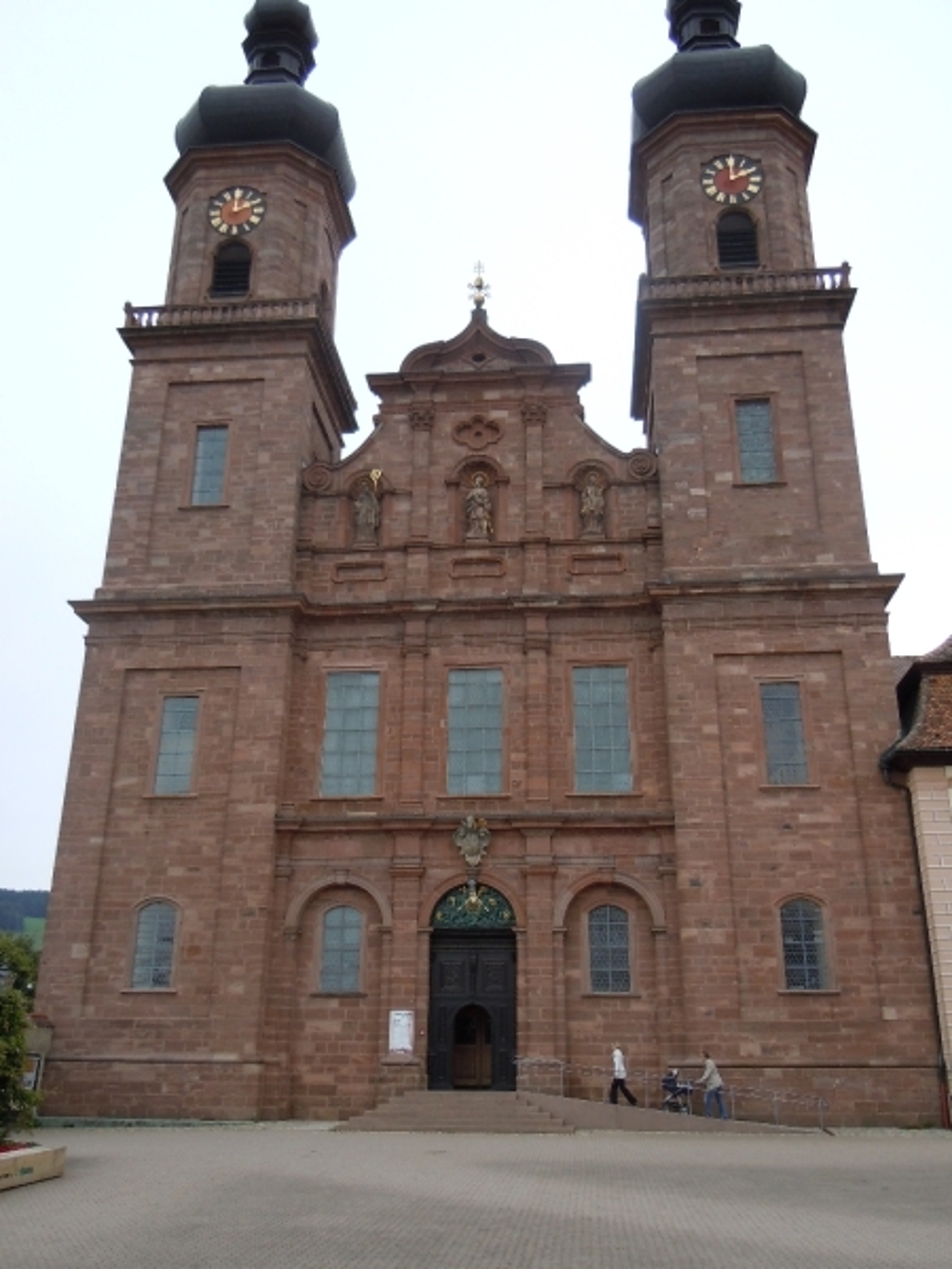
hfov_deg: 46.8
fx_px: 1100
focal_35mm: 30
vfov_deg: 60.0
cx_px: 476
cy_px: 634
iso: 100
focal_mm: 5.4
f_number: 3.5
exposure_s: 1/640
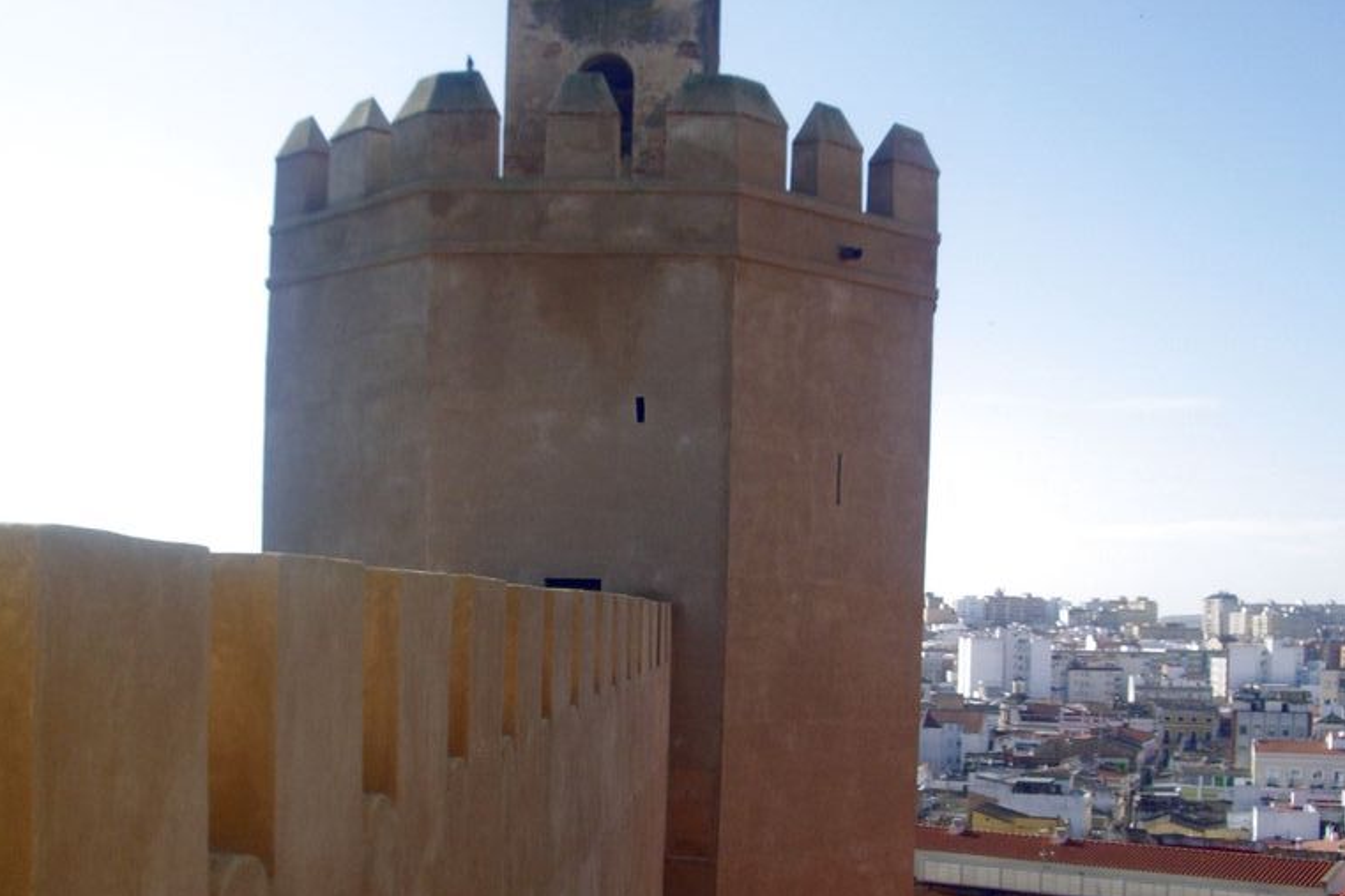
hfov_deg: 40.4
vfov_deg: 27.3
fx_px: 1830
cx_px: 673
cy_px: 620
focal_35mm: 49
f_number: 4.3
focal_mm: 5.8
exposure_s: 1/400
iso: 50
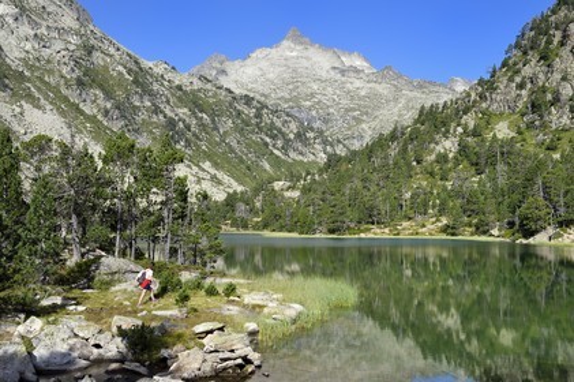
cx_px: 287
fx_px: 637
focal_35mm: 40
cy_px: 191
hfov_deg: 48.5
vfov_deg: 33.3
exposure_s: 1/400
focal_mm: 40
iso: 200
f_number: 9
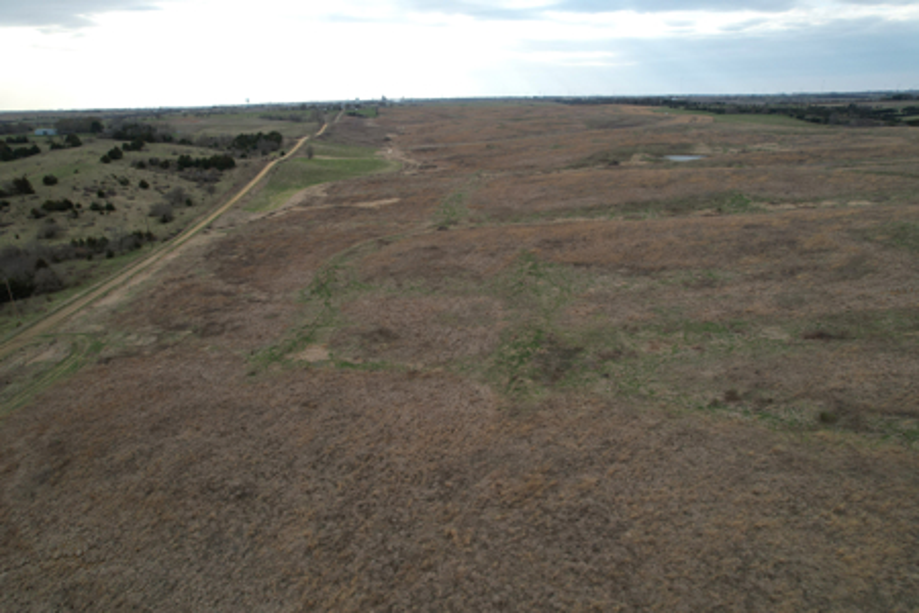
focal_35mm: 22
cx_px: 460
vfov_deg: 57.2
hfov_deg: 78.6
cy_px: 306
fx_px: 562
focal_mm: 8.38
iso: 100
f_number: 2.8
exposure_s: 1/725
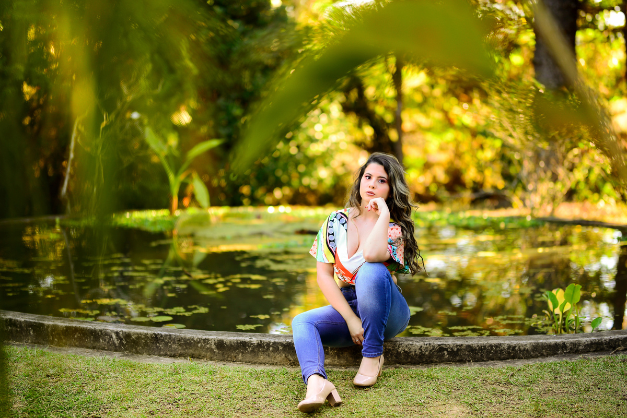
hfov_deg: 23.9
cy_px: 209
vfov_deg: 16.1
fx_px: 1481
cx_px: 314
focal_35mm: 85
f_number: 1.4
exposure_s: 1/500
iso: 200
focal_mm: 85
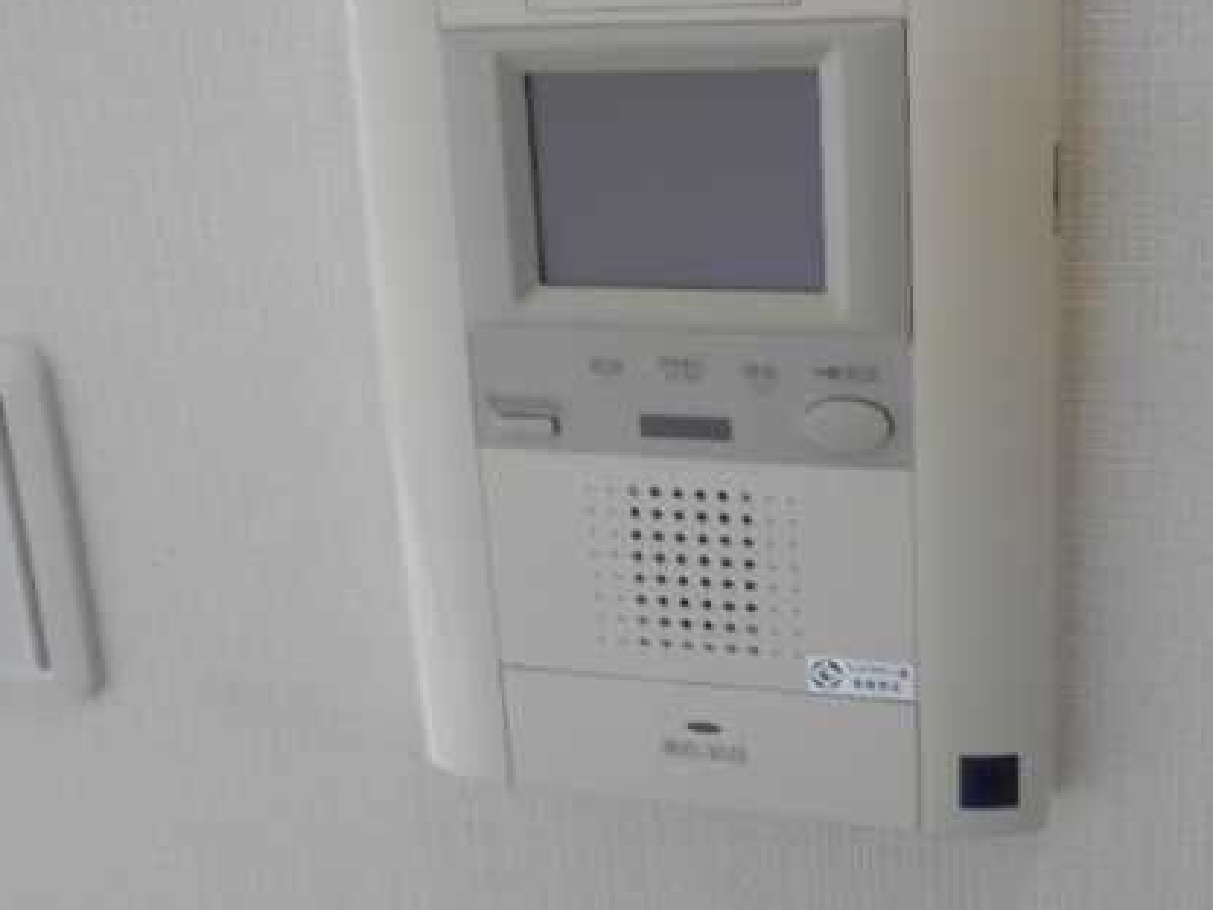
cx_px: 805
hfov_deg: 46.1
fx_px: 1402
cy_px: 356
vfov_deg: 35.8
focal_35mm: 40
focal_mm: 4.6
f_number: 3.2
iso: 80
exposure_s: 1/30
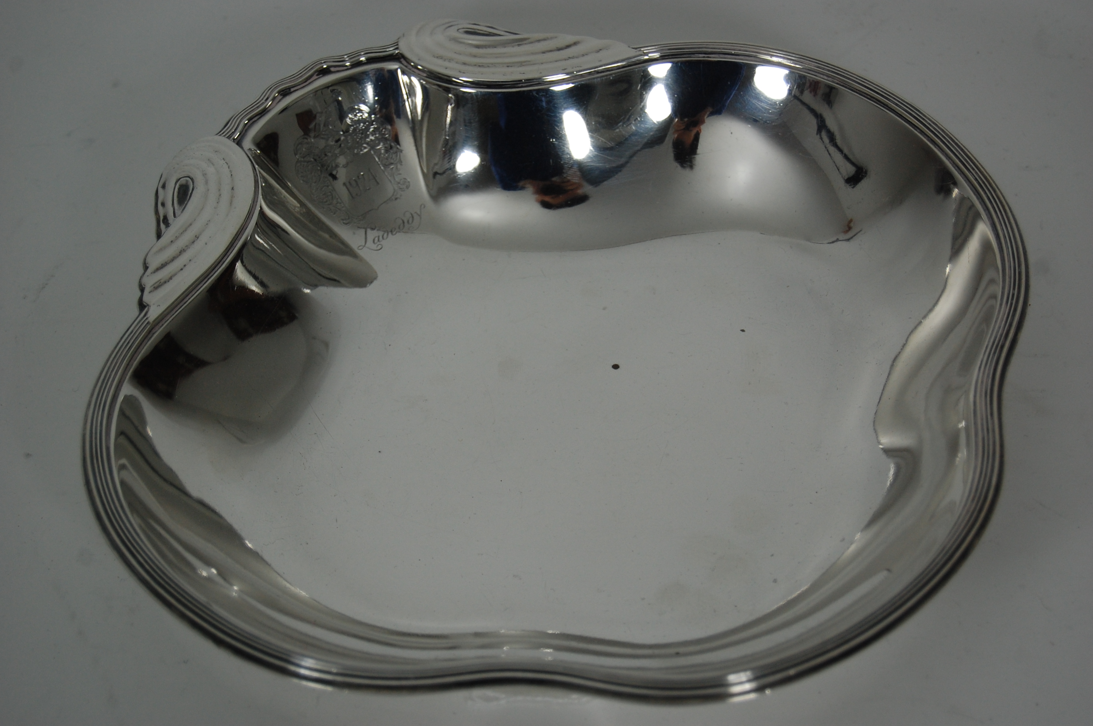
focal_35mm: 78
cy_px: 363
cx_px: 546
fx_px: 2366
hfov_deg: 26.0
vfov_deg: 17.5
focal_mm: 52
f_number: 5.6
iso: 400
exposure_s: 1/125
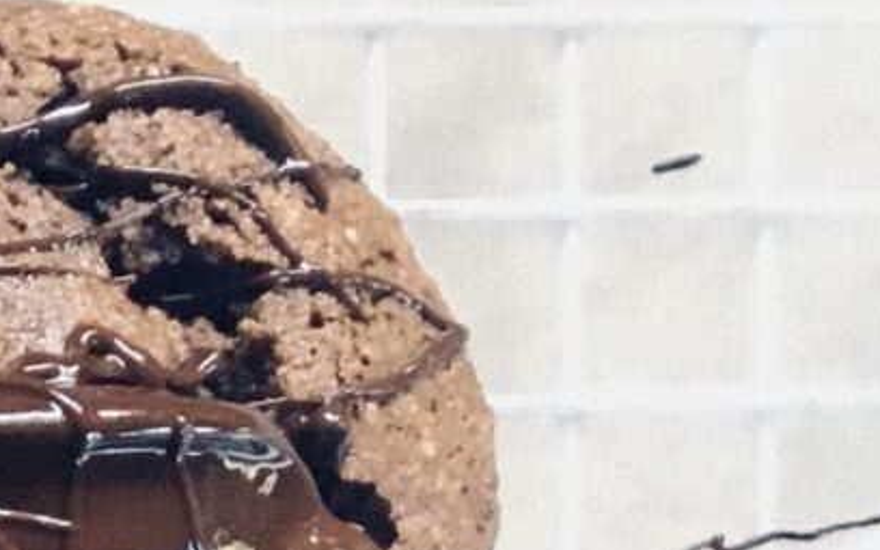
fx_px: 4629
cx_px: -1352
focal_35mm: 193
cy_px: 1911
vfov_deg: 6.0
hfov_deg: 9.5
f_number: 2.2
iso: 125
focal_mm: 4.15
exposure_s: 1/30
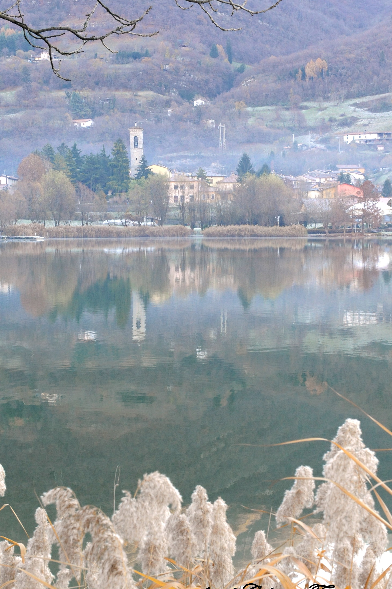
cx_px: 193
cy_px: 319
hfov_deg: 17.7
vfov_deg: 26.3
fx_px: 1259
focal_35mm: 77
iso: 3200
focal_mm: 70
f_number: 20
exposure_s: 1/80
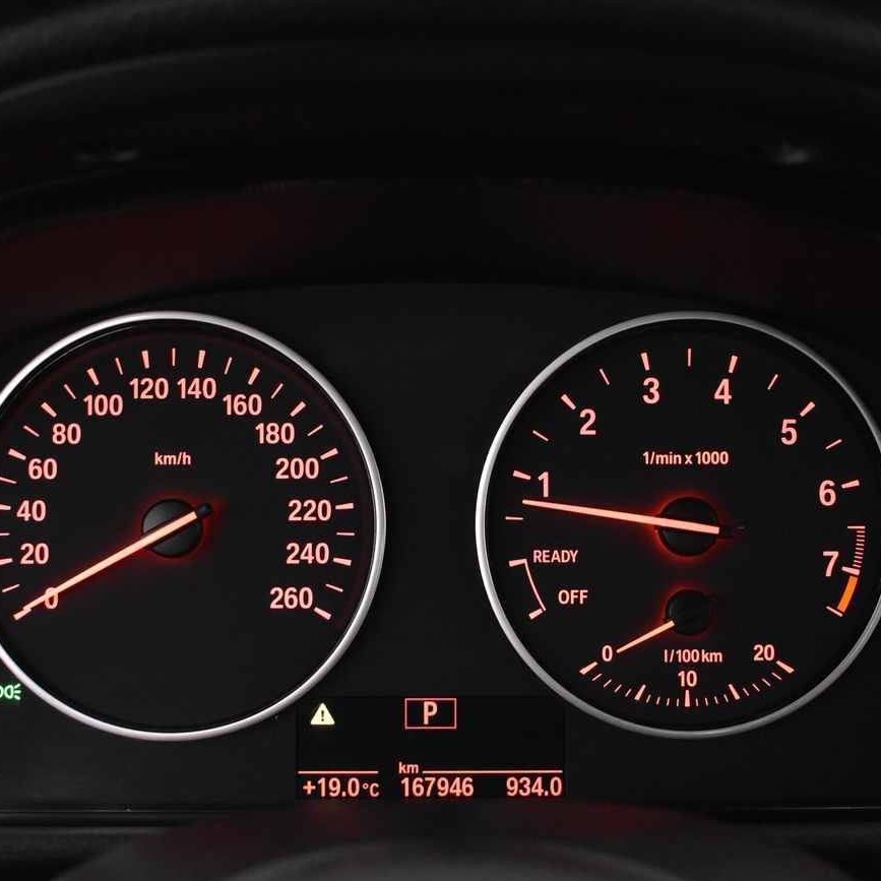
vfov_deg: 31.1
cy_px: 515
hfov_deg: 31.2
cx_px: 419
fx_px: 1578
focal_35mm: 55
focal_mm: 23
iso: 2500
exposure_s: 1/40
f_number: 3.8
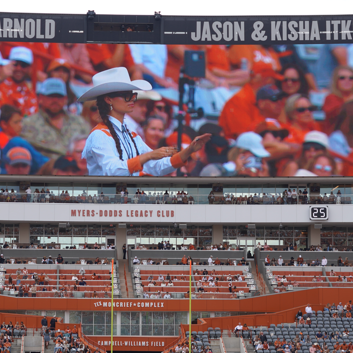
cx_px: 127
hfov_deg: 13.2
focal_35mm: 132
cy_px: 182
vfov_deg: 13.2
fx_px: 1523
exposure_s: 1/400
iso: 100
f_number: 4.5
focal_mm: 68
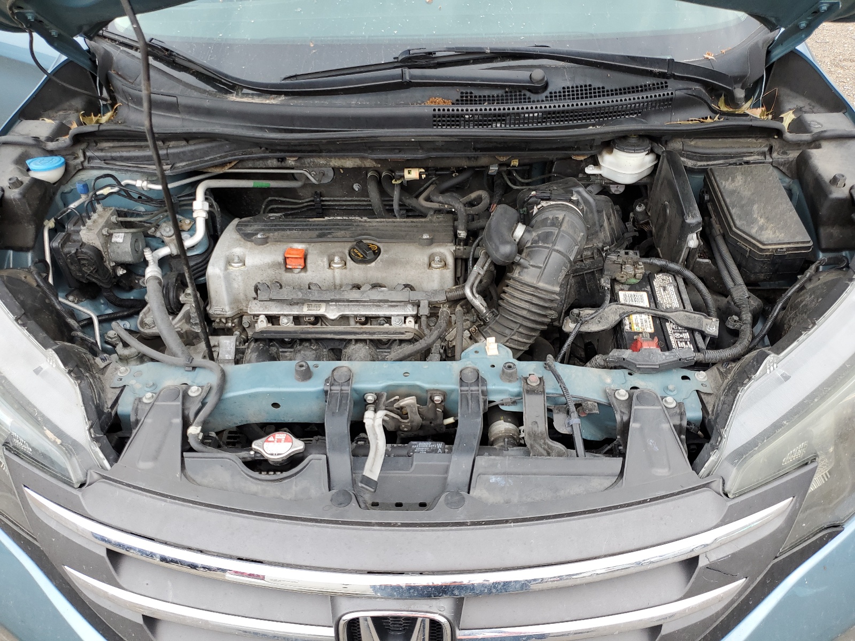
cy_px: 320
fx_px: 642
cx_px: 428
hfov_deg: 67.3
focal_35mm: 26
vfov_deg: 53.1
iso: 50
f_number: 1.5
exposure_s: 1/204
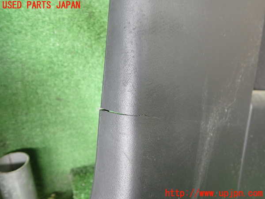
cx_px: 132
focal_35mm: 30
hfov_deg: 60.0
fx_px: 230
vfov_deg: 46.8
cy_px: 100
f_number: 2.3
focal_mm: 5.4
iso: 640
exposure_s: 1/30
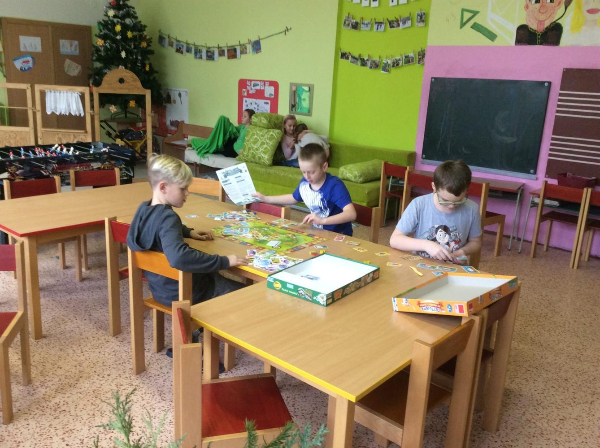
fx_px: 554
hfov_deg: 56.9
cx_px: 300
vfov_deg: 44.0
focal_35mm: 32
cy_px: 224
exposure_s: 1/25
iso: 100
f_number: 2.4
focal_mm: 3.3
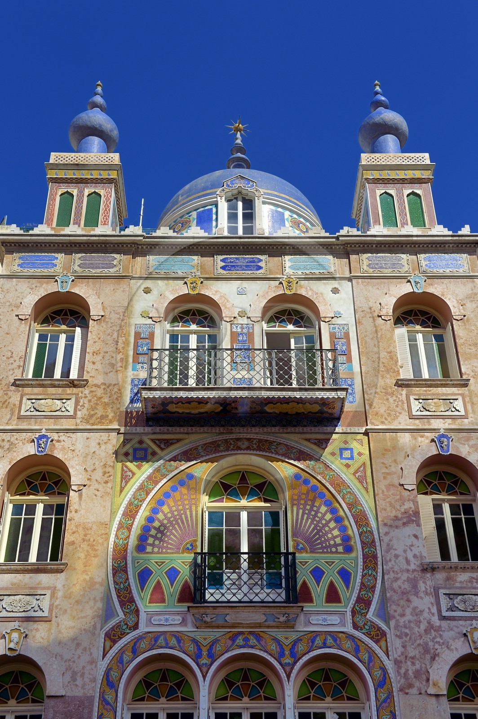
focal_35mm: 45
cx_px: 239
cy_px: 360
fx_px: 898
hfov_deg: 29.8
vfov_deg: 43.6
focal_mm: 45
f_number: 13
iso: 200
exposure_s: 1/250
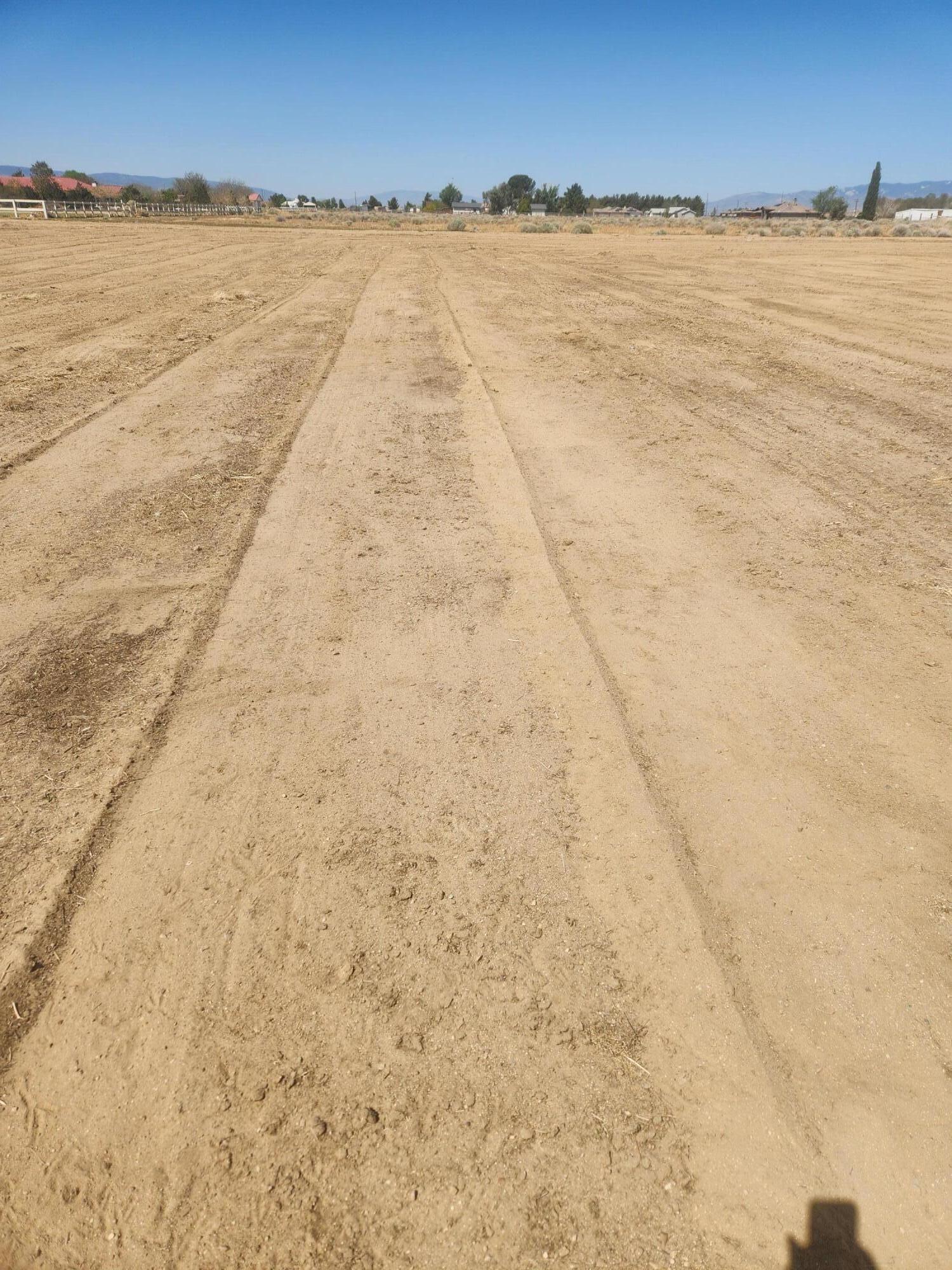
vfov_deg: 73.9
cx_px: 476
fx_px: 843
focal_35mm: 23
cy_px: 635
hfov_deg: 58.9
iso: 20
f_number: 1.8
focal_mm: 5.4
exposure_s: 1/2510
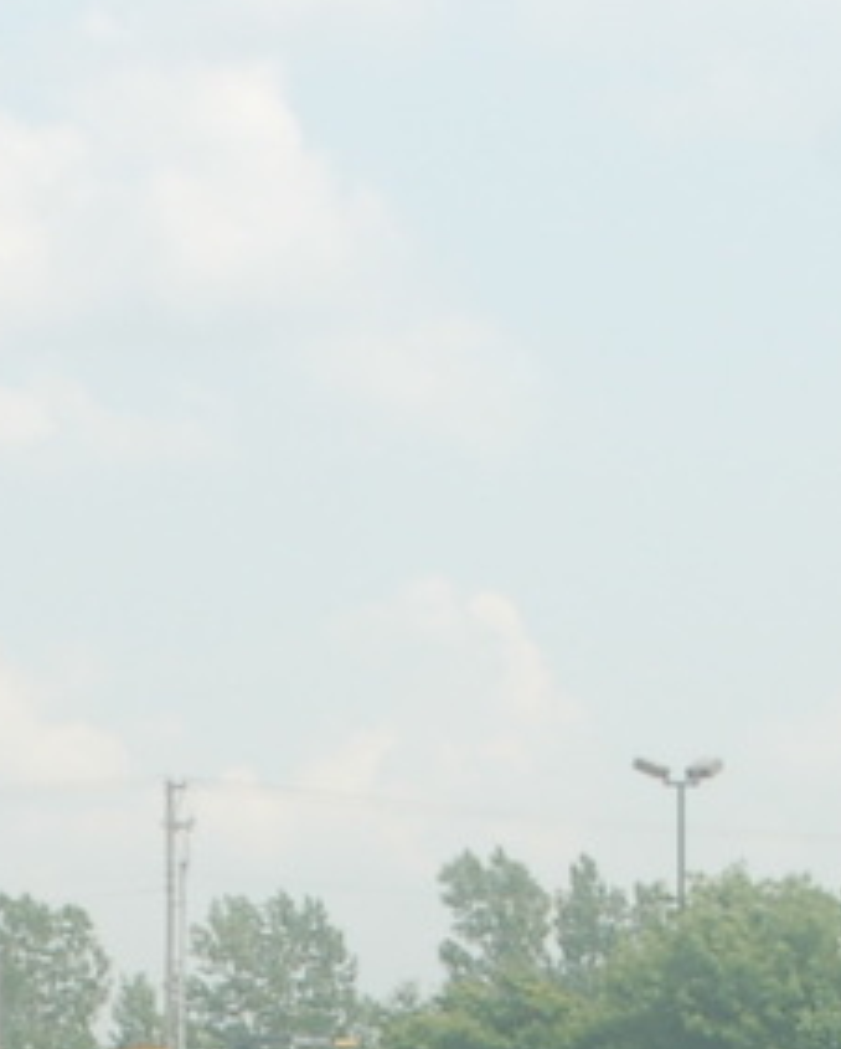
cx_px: 465
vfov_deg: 8.1
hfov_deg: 6.6
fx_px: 7294
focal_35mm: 235
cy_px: 1443
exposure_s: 1/320
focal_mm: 29
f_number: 9
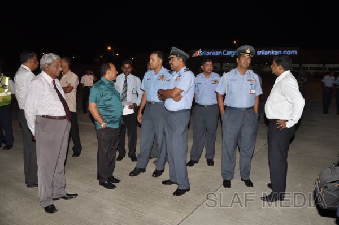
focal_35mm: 27
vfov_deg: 47.8
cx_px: 170
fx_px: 254
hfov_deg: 67.5
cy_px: 112
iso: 200
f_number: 3.5
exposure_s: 1/30
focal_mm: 18
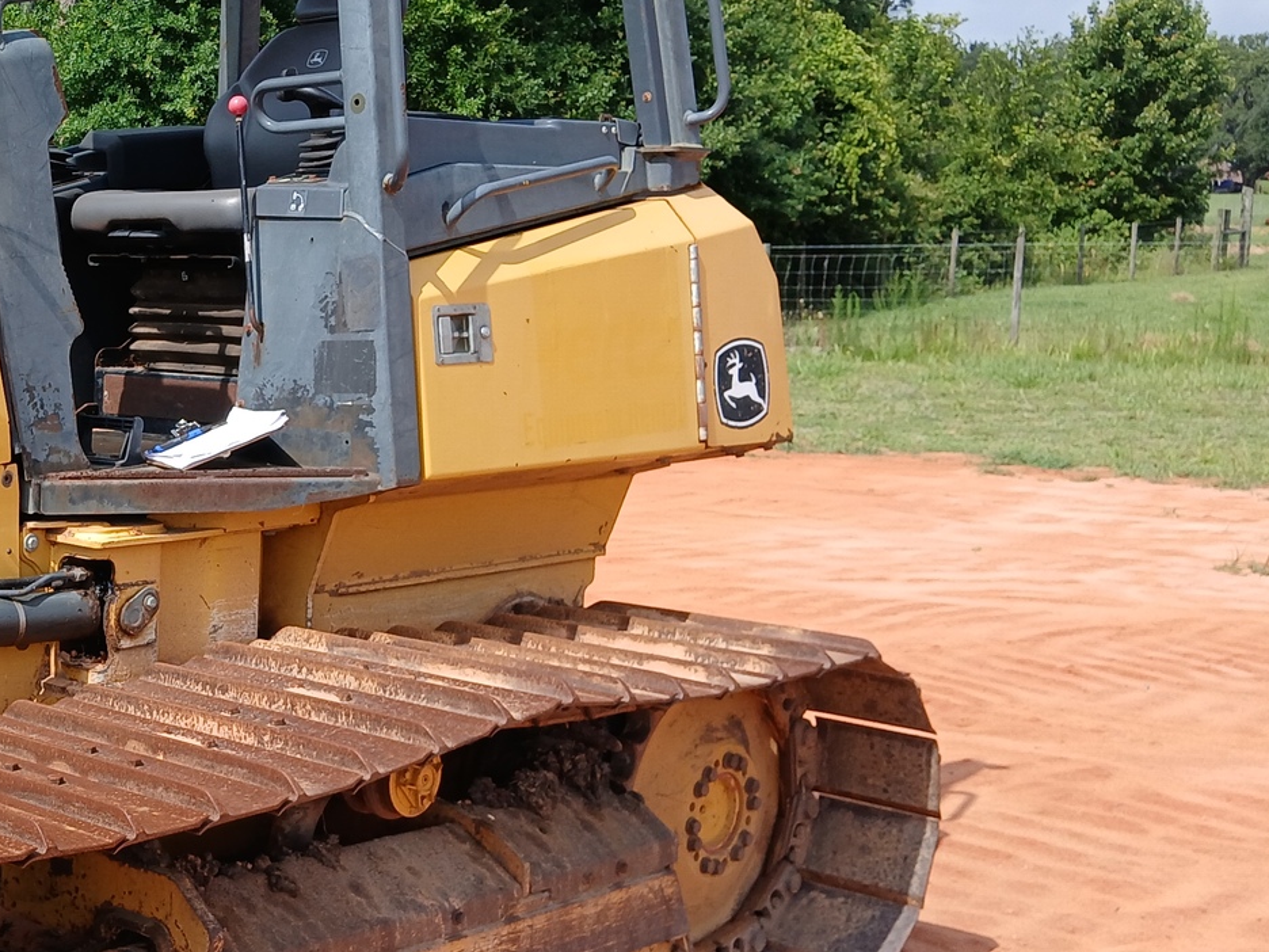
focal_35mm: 56
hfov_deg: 31.4
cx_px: -43
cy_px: 590
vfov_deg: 26.0
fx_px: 2053
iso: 20
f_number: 1.8
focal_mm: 3.98
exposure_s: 1/514
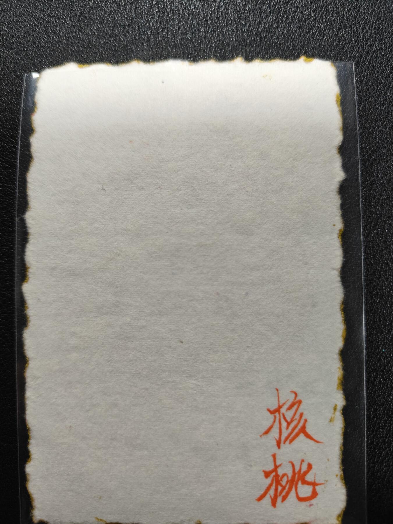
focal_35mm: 24
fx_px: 363
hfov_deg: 56.8
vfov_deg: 71.6
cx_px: 196
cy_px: 262
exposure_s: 1/50
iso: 250
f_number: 1.8
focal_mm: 5.59
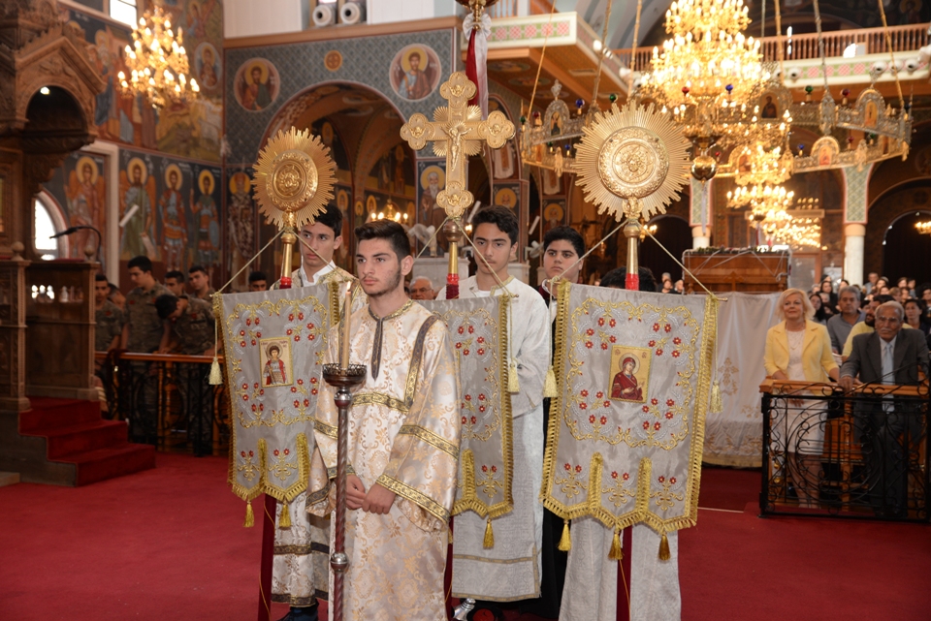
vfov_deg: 35.1
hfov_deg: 50.7
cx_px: 466
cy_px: 310
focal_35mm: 38
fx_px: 983
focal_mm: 38
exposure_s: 1/80
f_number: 4.5
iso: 500
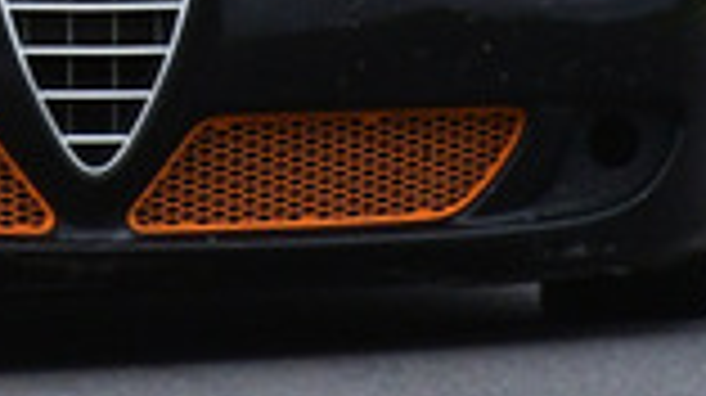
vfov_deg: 0.3
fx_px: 74836
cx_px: -391
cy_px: -526
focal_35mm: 4001
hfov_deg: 0.5
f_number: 11
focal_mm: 500
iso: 1250
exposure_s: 1/640
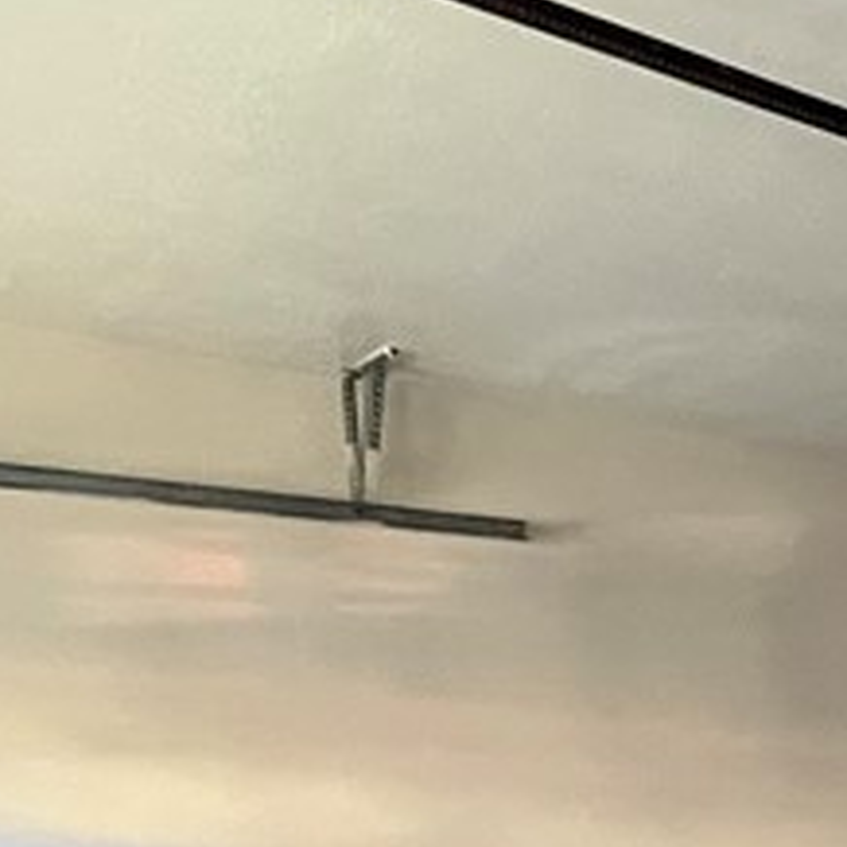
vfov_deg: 29.2
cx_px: 1321
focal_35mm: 54
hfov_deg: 23.9
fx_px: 1495
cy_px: 886
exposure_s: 1/60
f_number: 1.8
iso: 640
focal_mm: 1.57
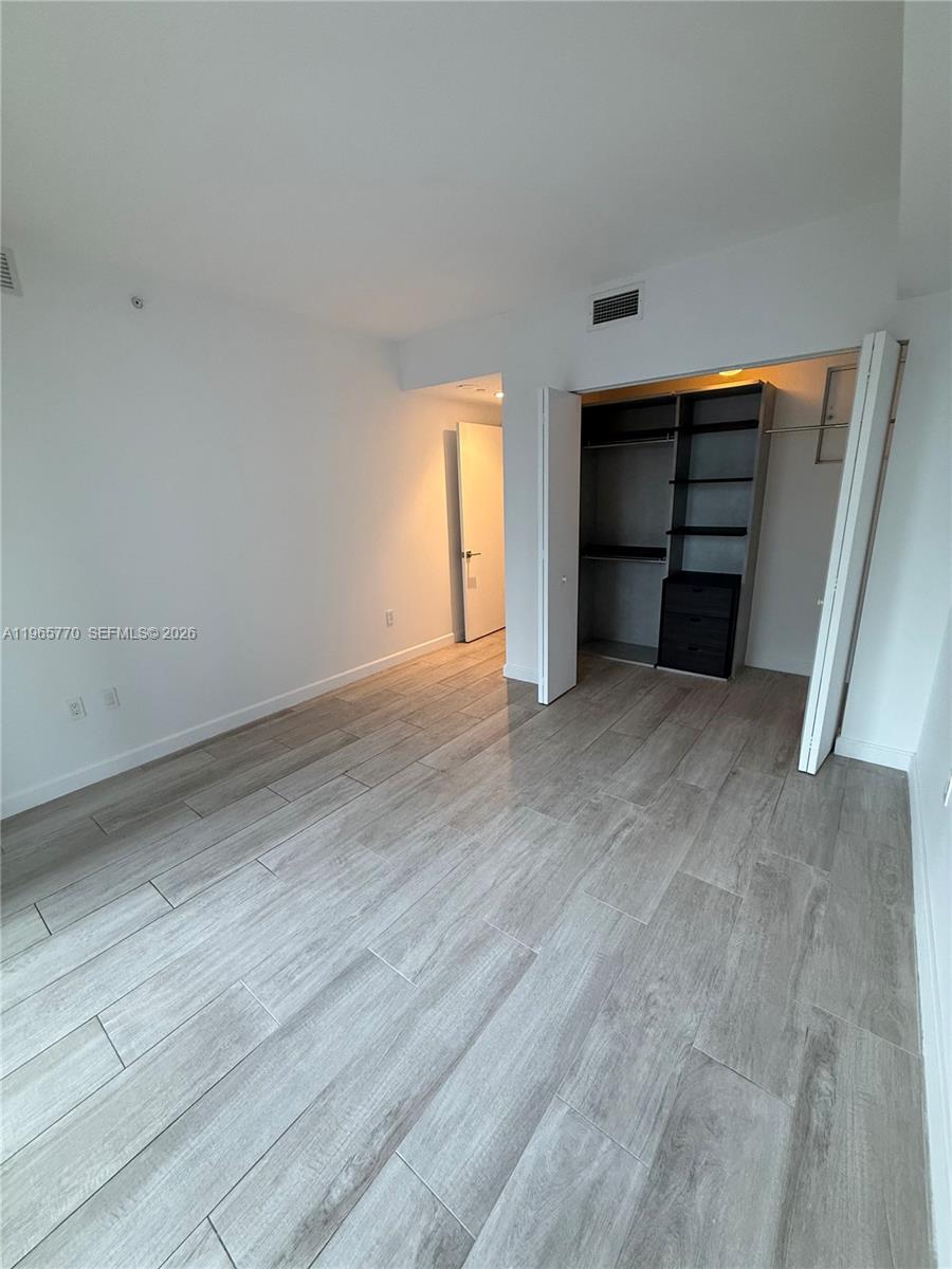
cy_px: 634
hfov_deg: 85.7
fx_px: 513
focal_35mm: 14
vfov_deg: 102.1
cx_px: 476
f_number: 2.2
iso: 320
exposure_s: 1/60
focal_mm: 2.22
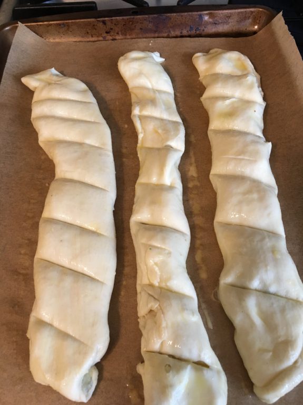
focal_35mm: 29
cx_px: 152
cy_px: 202
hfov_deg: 48.2
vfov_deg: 61.7
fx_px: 339
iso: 100
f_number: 2.2
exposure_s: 1/30
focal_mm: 4.15
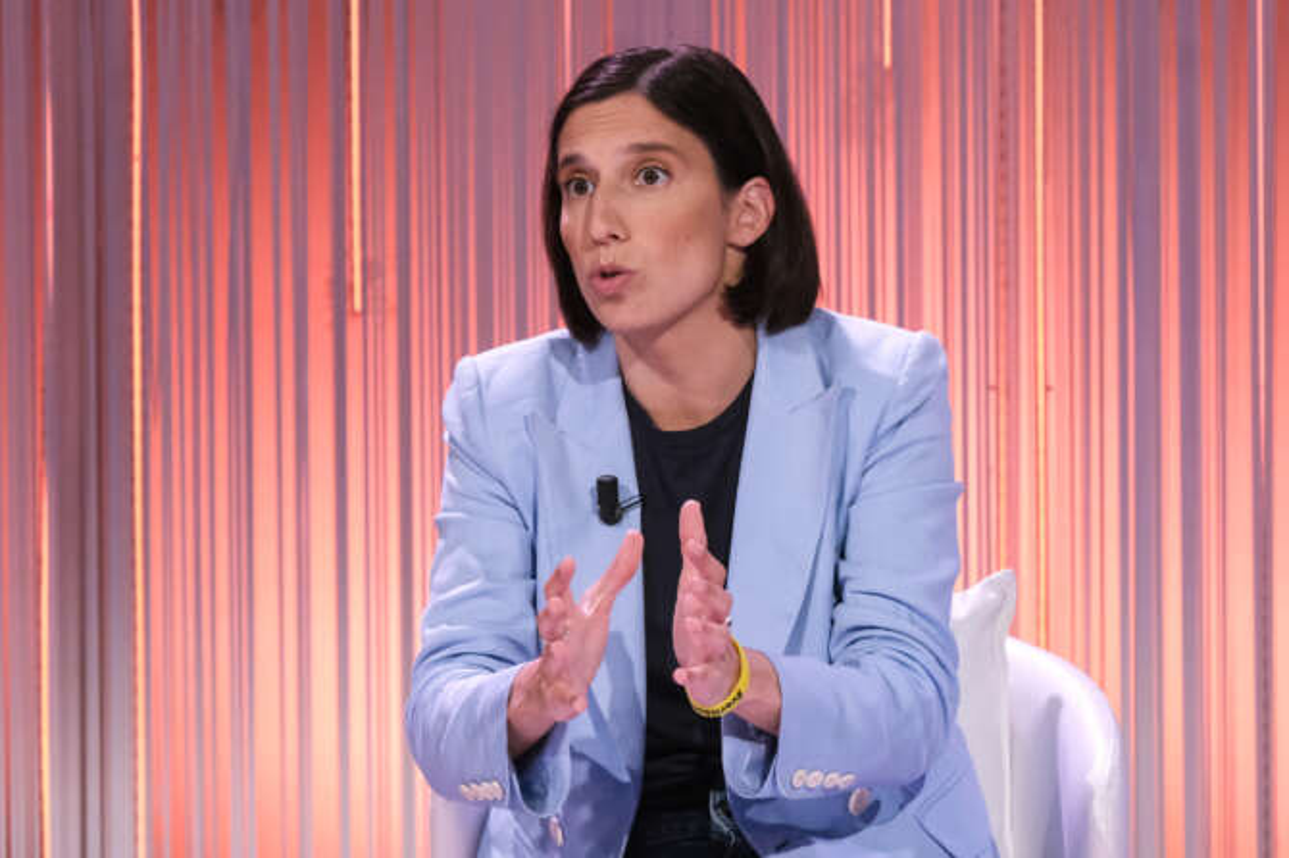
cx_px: 644
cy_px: 429
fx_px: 7121
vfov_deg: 6.9
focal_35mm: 199
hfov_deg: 10.3
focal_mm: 132.9
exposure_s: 1/220
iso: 3200
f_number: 7.1
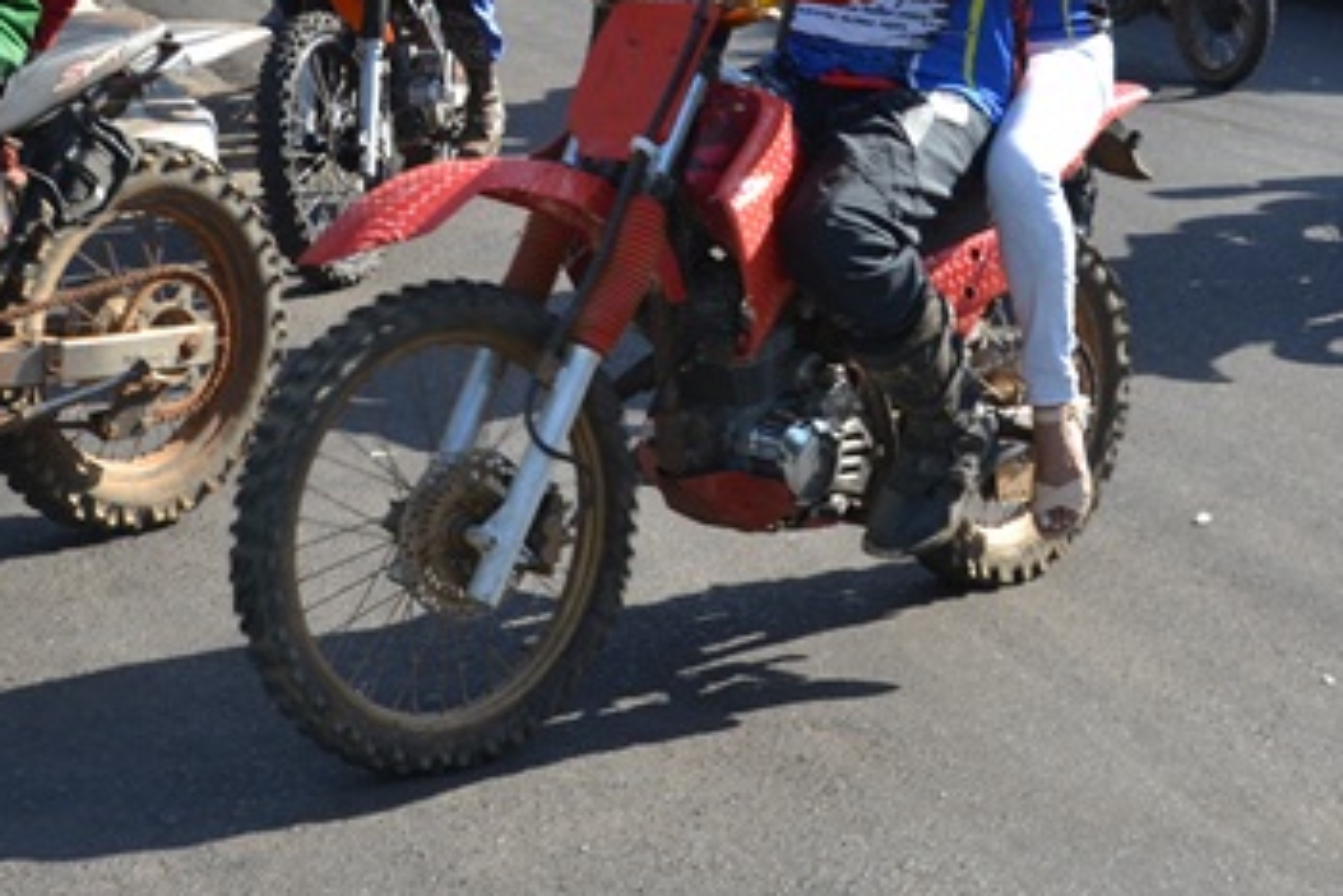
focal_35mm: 82
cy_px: 228
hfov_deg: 24.7
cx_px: 501
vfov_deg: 16.6
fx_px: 3059
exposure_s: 1/160
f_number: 6.3
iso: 100
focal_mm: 24
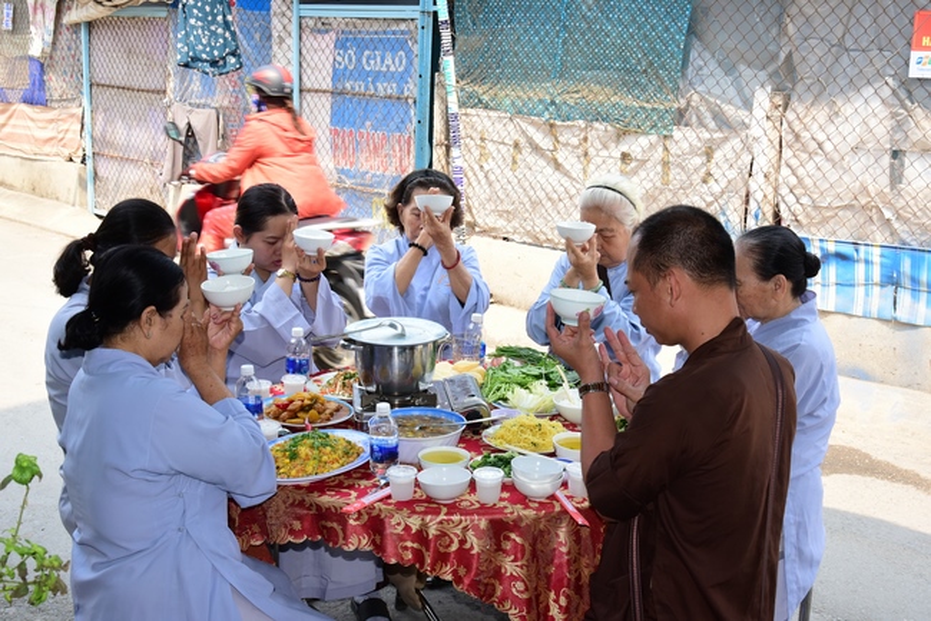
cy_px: 310
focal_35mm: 44
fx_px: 1138
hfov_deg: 44.5
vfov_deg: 30.5
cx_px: 466
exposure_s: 1/100
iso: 720
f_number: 13
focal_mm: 44
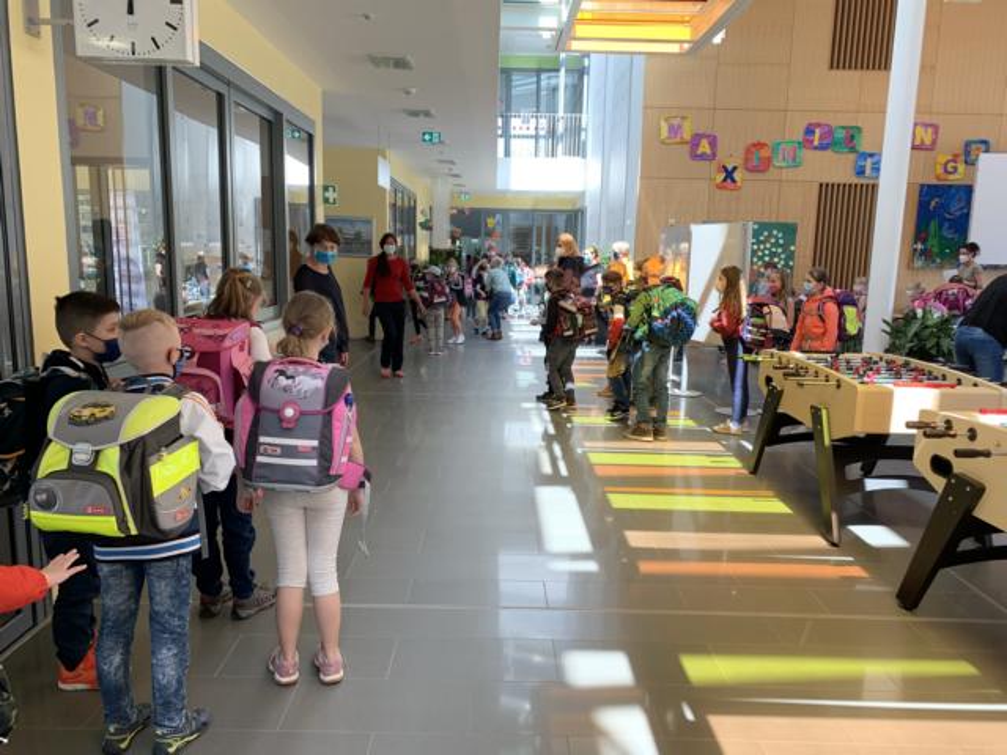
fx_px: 756
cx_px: 504
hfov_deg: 67.3
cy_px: 378
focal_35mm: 26
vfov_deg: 53.1
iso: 50
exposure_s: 1/121
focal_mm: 4.25
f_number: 1.8
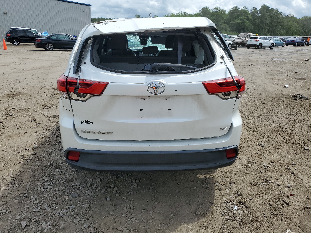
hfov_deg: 67.3
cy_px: 116
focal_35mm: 26
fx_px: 234
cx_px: 156
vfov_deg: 53.1
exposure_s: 1/5000
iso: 50
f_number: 1.5
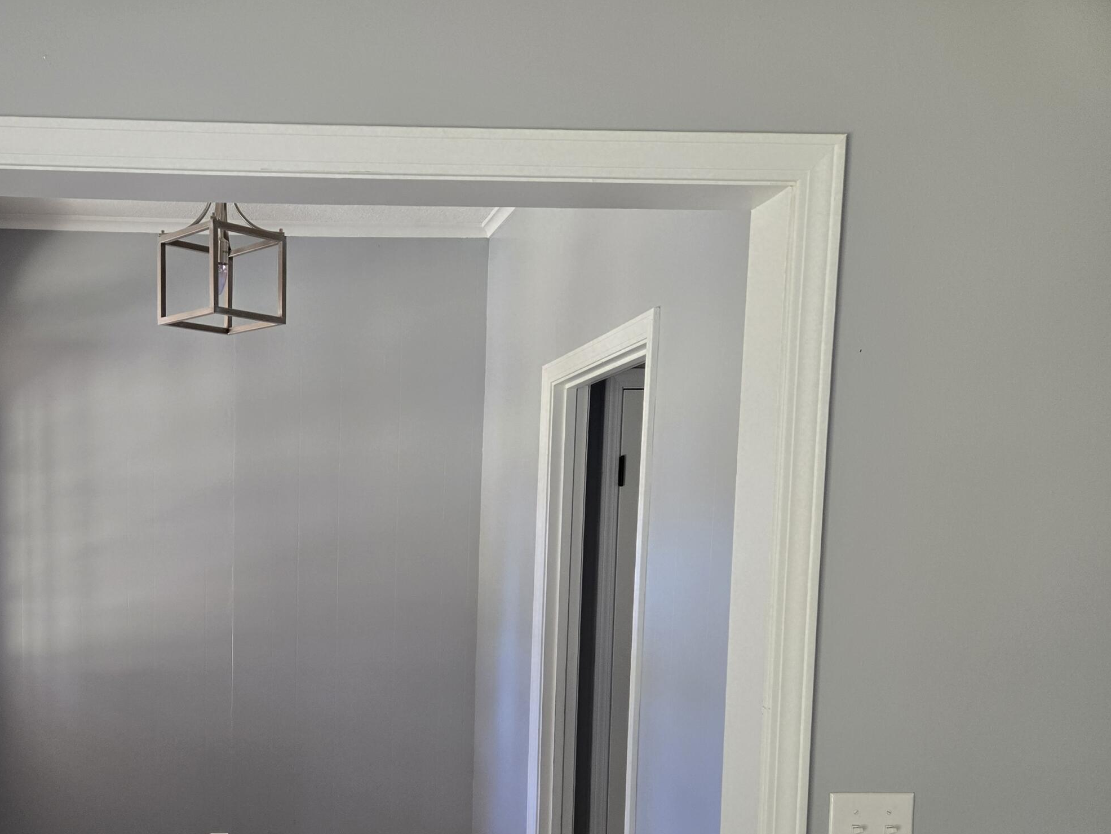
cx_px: 292
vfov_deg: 39.7
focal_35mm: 35
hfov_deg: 50.7
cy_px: 615
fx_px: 1124
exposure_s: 1/120
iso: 320
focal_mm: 5.4
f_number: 1.8
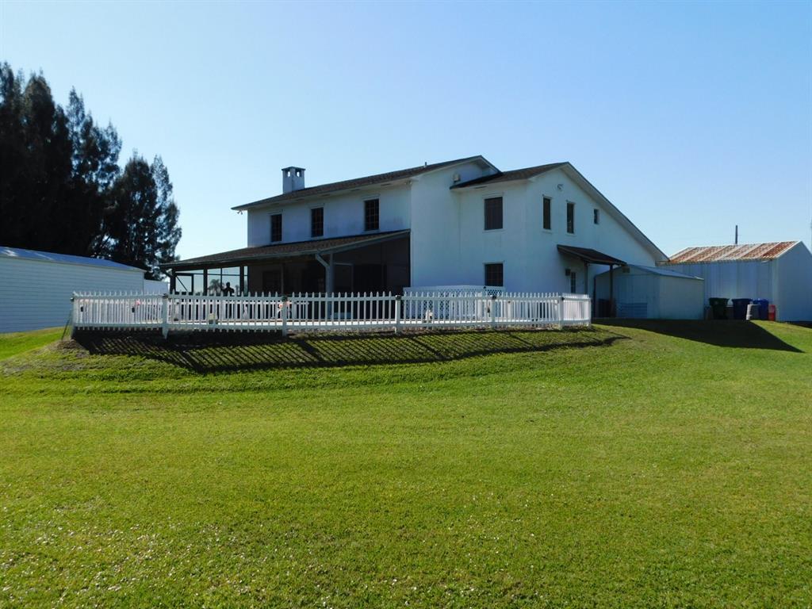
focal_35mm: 30
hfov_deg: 60.0
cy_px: 304
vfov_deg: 46.8
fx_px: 704
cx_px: 406
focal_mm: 5.3
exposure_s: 1/1250
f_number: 3.2
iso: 125
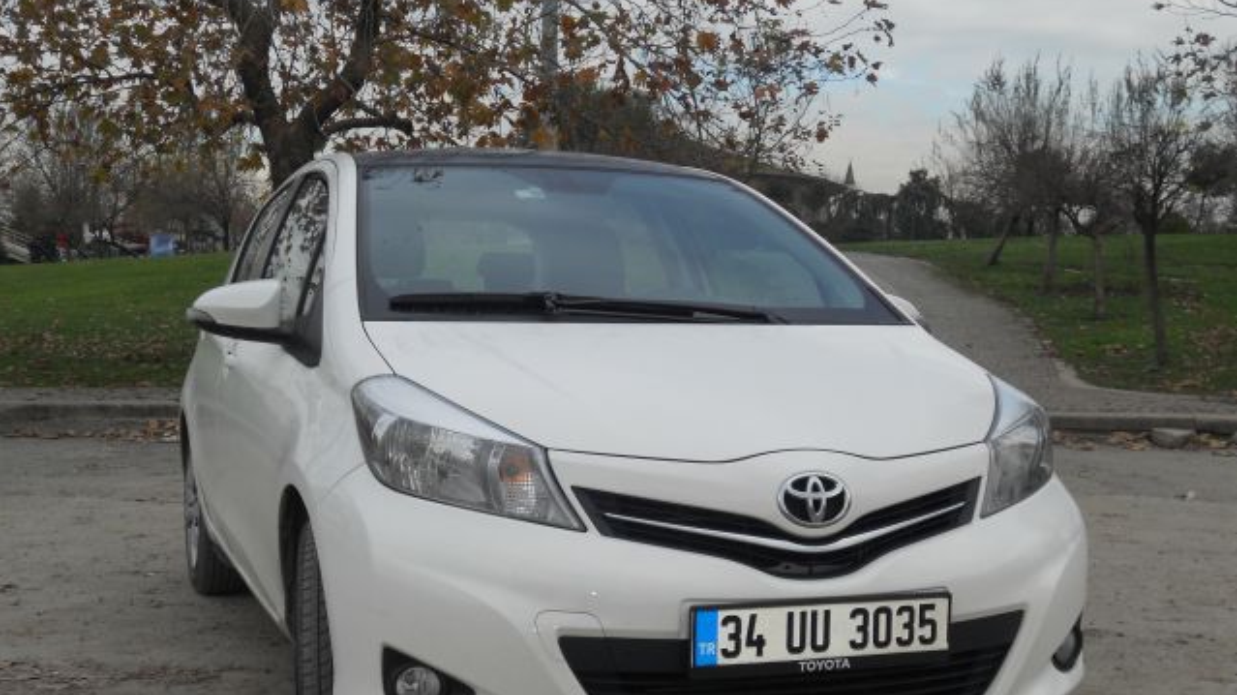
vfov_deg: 23.4
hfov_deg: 40.6
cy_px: 459
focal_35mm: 51
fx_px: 1672
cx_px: 610
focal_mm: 8.2
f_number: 4.3
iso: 80
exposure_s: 1/400
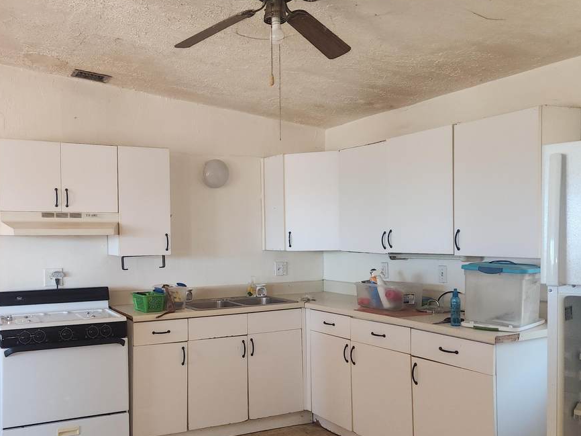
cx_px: 208
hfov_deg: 53.2
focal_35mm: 34
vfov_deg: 41.6
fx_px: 571
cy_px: 259
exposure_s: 1/60
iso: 125
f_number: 1.8
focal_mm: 5.4
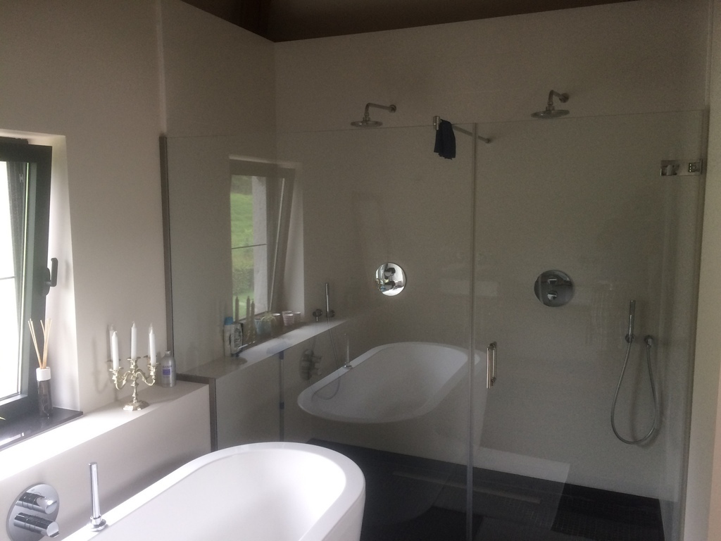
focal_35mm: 29
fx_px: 604
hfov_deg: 61.7
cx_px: 360
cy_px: 270
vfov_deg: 48.2
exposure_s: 1/33
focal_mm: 4.15
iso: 50
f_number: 2.2
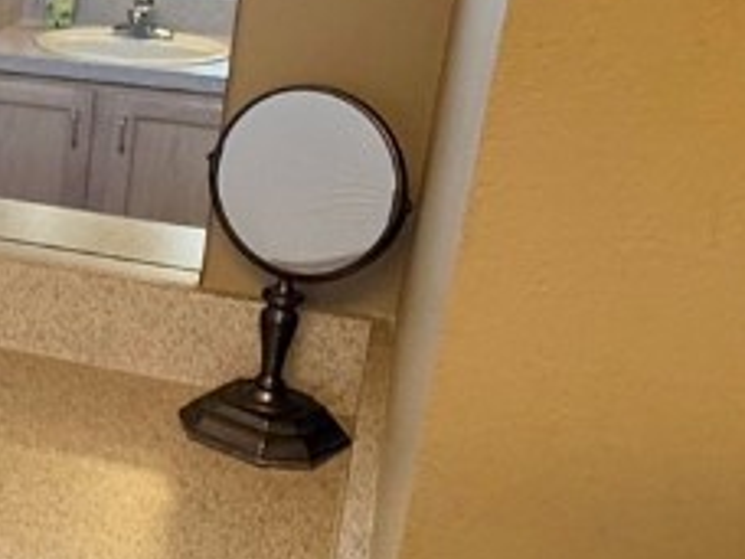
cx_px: -268
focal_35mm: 63
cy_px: 212
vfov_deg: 23.2
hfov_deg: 25.6
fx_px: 1356
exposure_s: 1/120
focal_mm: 2.22
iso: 400
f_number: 2.2
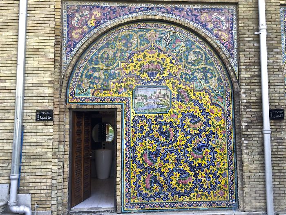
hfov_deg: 60.0
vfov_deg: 46.8
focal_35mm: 30
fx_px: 248
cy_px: 108
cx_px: 143
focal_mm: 4.12
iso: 64
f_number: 2.2
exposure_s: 1/120
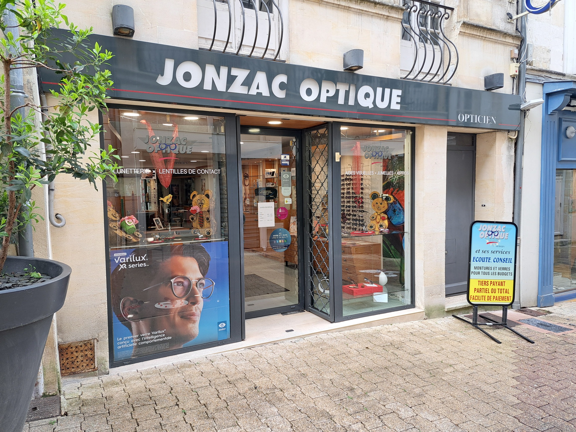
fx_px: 399
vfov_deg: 56.8
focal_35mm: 24
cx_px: 288
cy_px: 216
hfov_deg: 71.6
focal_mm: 5.23
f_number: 1.8
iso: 50
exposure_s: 1/50
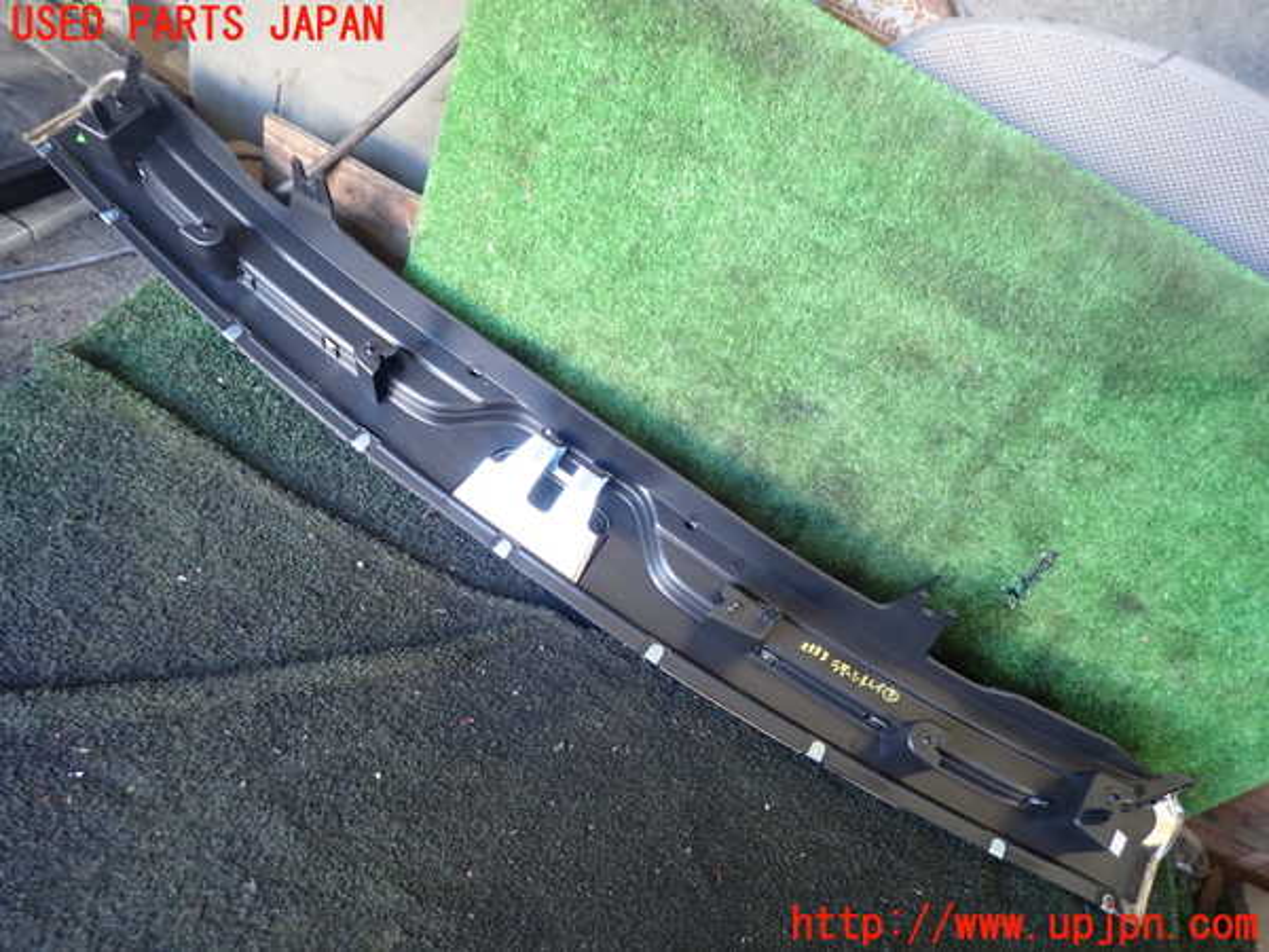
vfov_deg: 54.9
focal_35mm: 25
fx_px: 916
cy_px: 476
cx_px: 634
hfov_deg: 69.4
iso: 200
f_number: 2
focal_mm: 4.5
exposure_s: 1/30
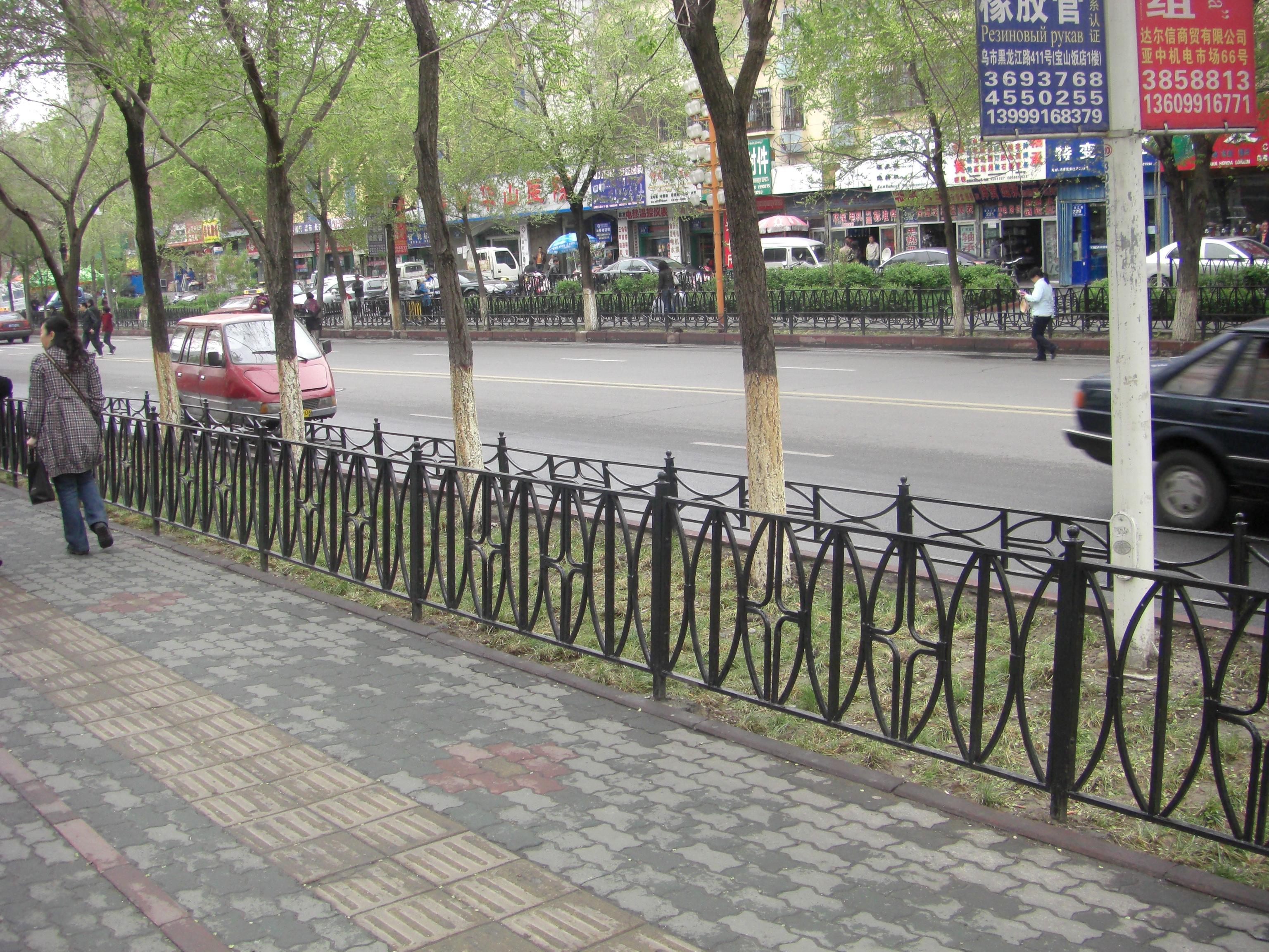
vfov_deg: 37.7
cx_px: 634
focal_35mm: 38
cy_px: 476
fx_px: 1393
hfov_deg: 49.0
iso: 100
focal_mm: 6.3
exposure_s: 1/100
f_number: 3.4
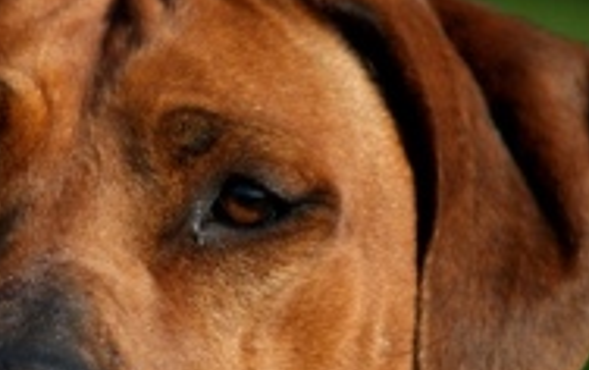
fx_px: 8325
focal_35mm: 518
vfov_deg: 2.5
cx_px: 124
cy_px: 257
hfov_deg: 4.1
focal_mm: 160
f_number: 6.3
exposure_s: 1/320
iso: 100
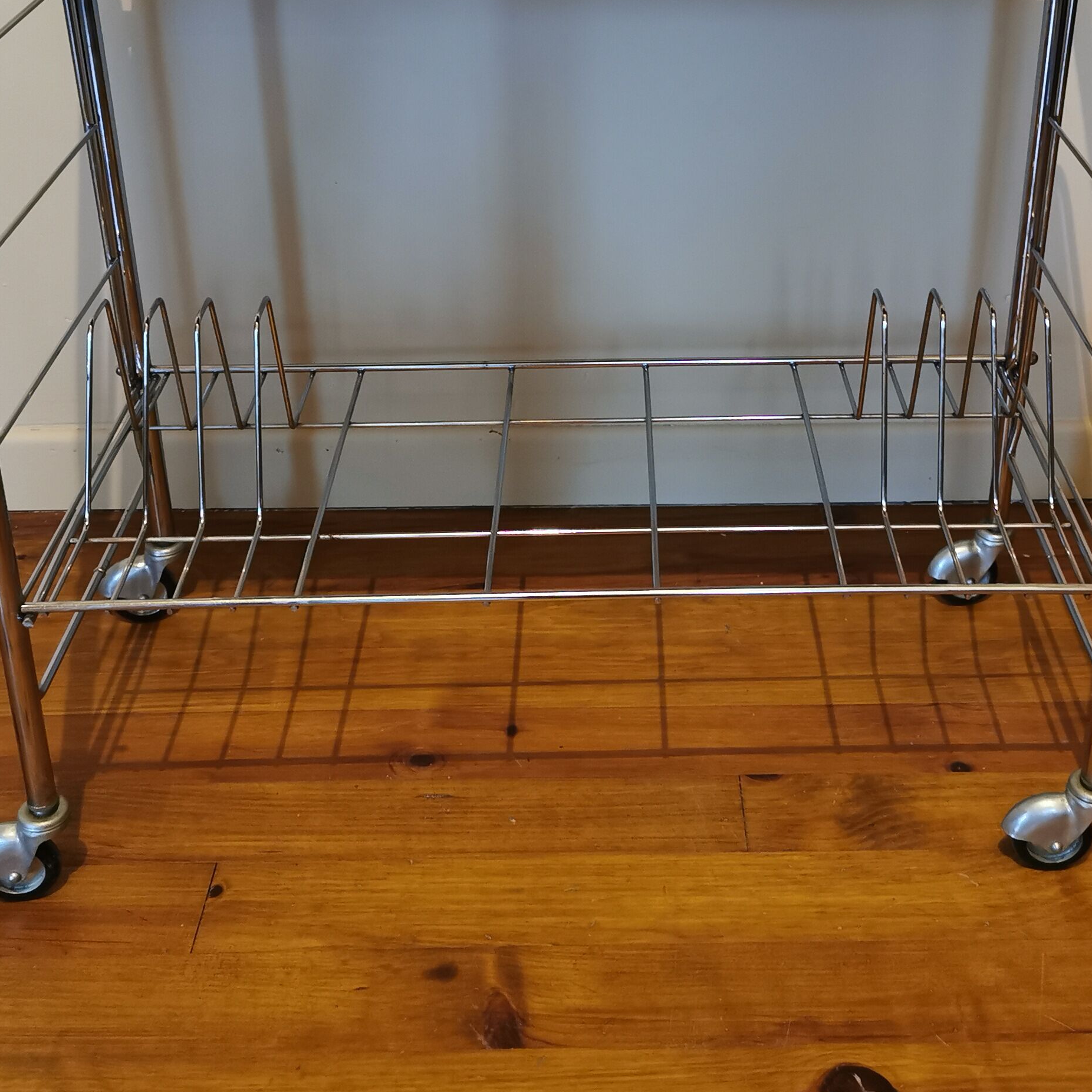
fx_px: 1677
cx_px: 640
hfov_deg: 36.0
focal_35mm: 47
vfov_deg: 35.4
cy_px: 294
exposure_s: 1/25
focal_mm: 5.56
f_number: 1.6
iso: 400
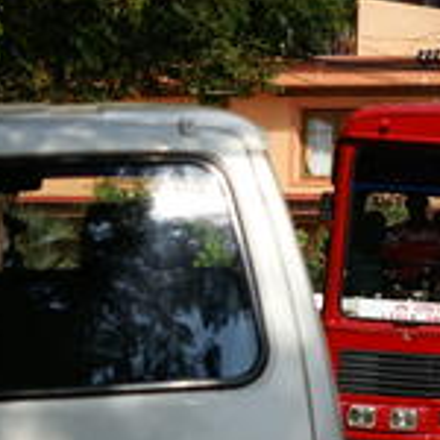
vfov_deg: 3.2
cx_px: 683
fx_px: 7809
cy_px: 352
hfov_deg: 3.2
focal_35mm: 543
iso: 200
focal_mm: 100
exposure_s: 1/1000
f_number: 8
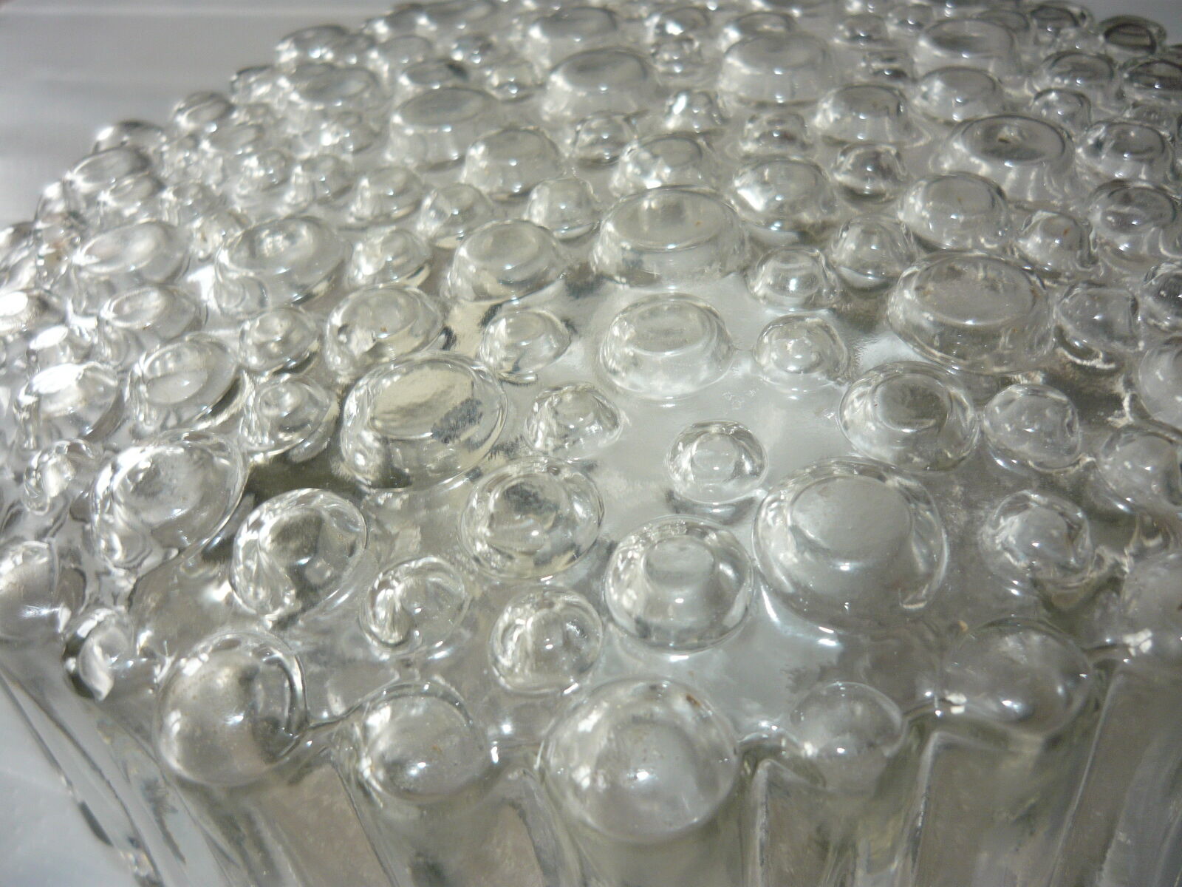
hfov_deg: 55.4
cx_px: 591
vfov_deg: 42.9
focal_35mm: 33
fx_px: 1127
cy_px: 444
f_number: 2.8
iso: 100
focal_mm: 5.5
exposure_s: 1/30
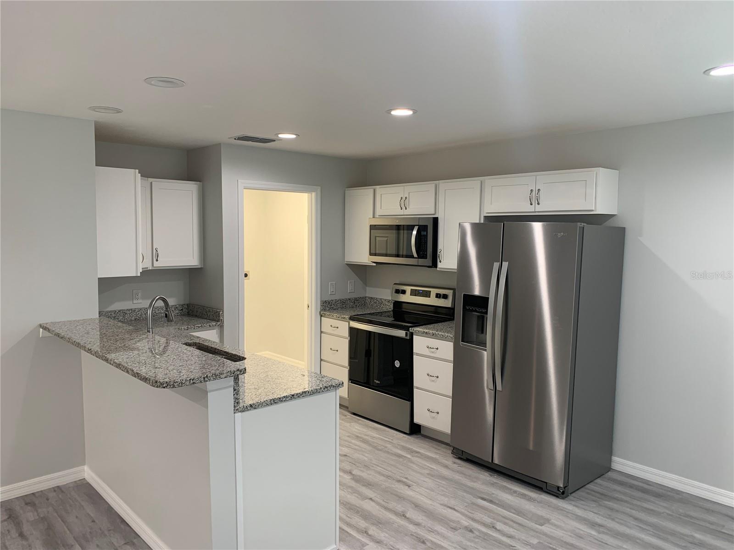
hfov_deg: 67.3
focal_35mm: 26
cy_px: 275
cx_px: 367
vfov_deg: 53.1
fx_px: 551
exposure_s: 1/60
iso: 80
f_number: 1.8
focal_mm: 4.25
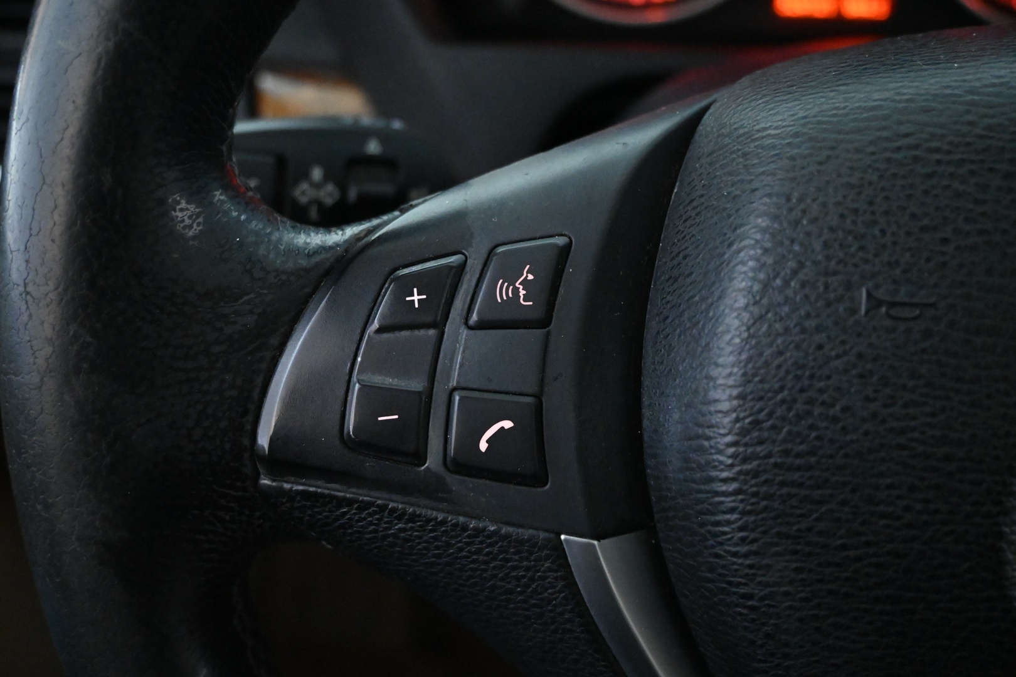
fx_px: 1058
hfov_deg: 51.3
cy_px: 338
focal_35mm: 38
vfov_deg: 35.5
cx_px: 508
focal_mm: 25
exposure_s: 1/40
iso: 9000
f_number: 4.2
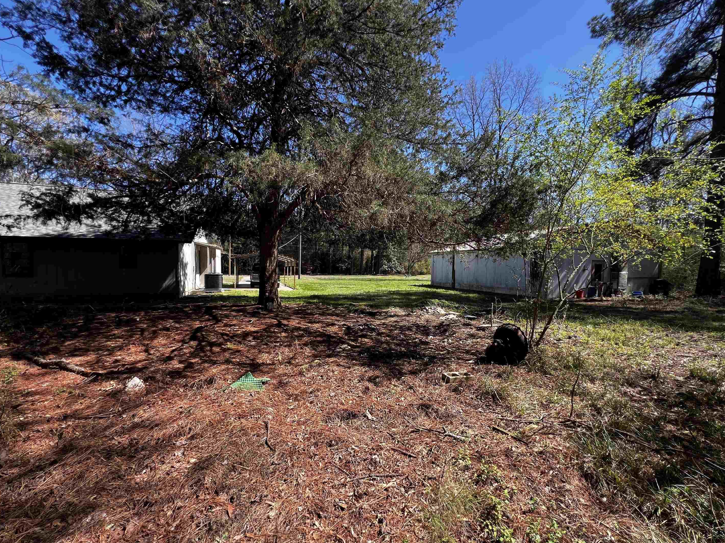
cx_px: 359
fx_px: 293
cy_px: 283
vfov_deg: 85.6
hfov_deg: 102.1
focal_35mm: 14
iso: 32
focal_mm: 1.57
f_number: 1.8
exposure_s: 1/385
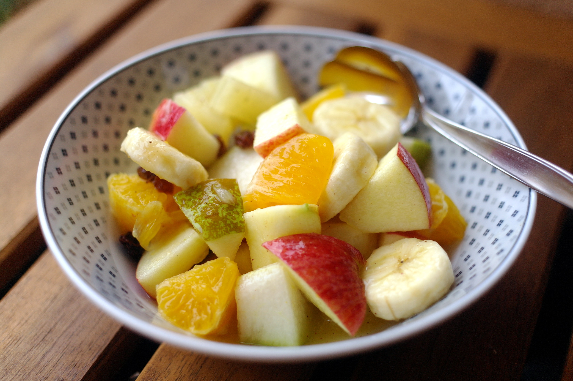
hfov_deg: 42.8
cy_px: 190
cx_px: 286
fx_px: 732
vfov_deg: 29.2
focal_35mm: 46
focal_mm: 30
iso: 125
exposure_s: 1/100
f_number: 2.2
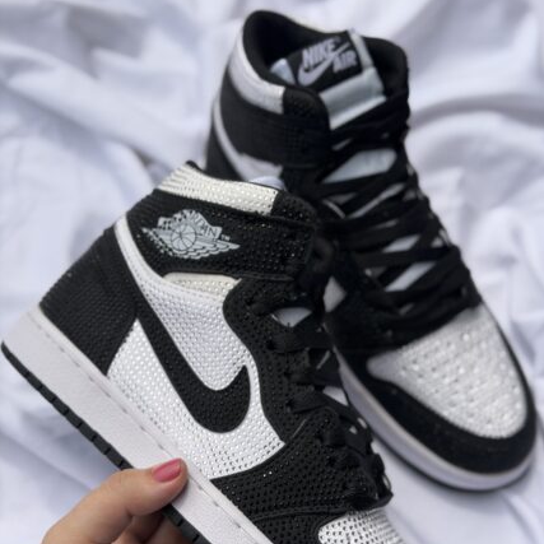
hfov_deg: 30.0
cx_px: 273
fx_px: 1013
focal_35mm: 57
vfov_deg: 29.9
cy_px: 351
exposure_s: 1/7143
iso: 80
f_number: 1.78
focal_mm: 6.76
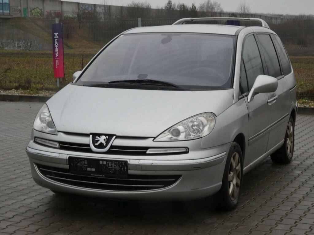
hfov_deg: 25.7
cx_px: 157
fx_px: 689
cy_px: 118
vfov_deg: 19.4
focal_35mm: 76
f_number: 5.6
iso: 250
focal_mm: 13.7
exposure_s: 1/80
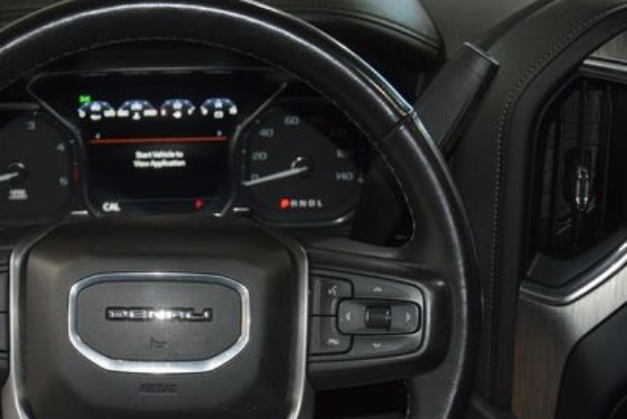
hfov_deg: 27.0
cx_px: 157
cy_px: 301
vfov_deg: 18.4
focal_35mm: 74
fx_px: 1286
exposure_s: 1/50
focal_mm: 31
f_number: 4
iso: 1250
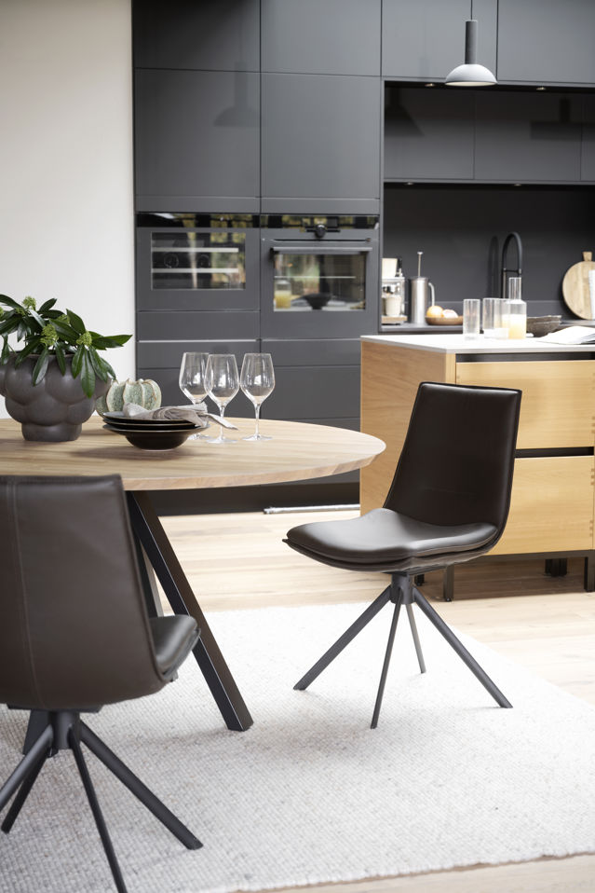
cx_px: 298
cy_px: 446
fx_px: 1512
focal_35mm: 61
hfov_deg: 22.3
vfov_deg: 32.9
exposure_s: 1/1.67
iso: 125
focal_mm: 61
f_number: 4
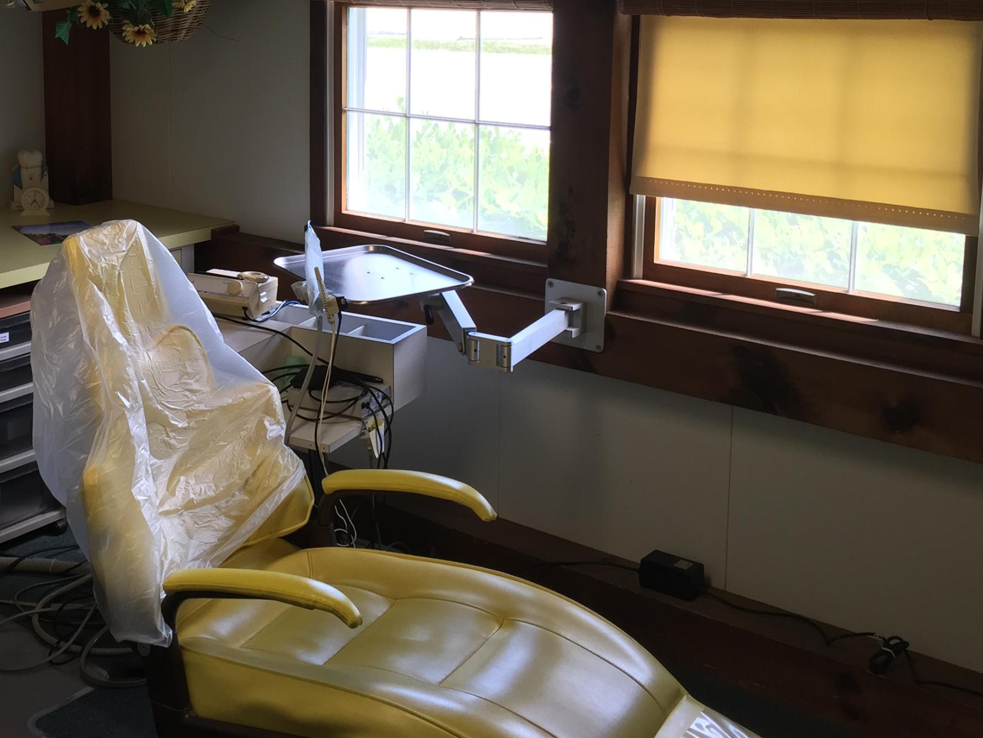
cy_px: 166
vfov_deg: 29.1
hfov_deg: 37.3
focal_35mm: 49
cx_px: 170
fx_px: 1391
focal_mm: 4.15
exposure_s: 1/40
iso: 32
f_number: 2.2
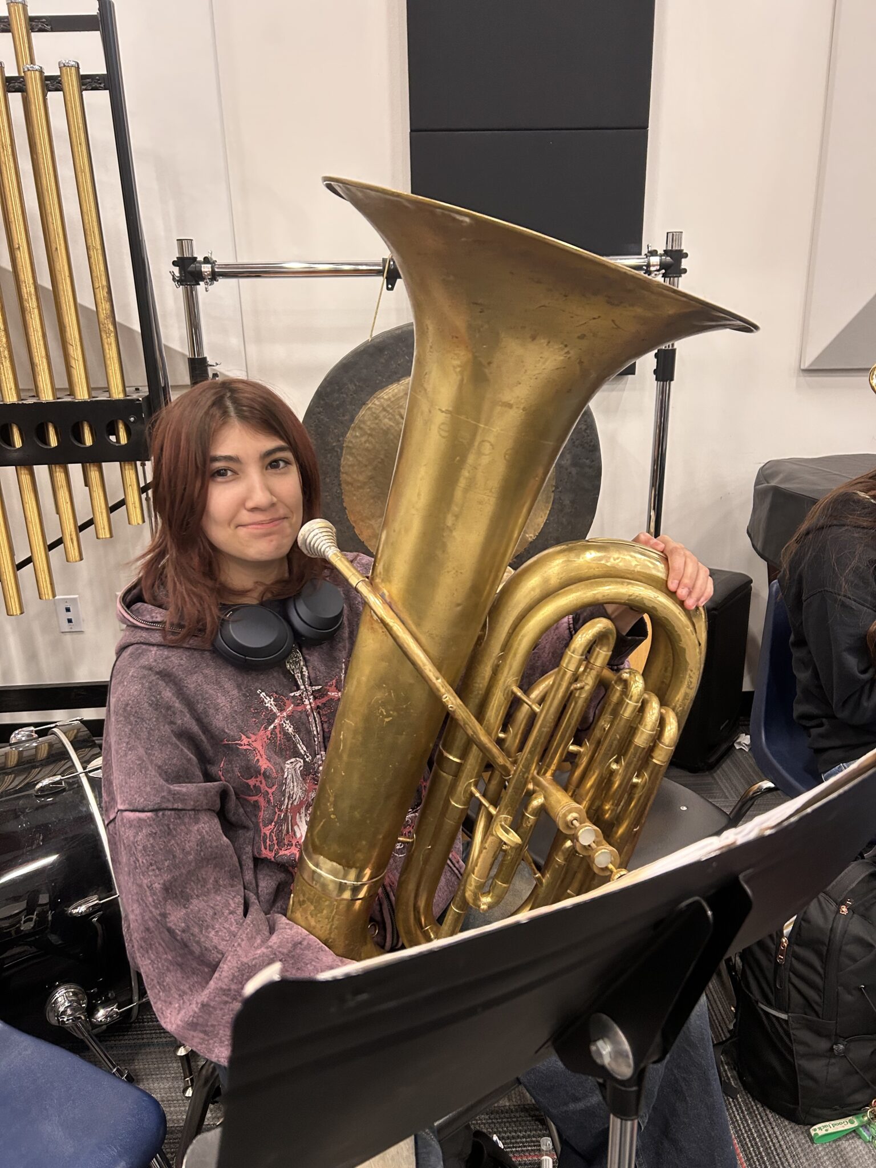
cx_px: 438
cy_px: 584
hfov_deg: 53.1
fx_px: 877
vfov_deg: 67.3
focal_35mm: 26
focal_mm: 5.7
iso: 200
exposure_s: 1/60
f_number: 1.5
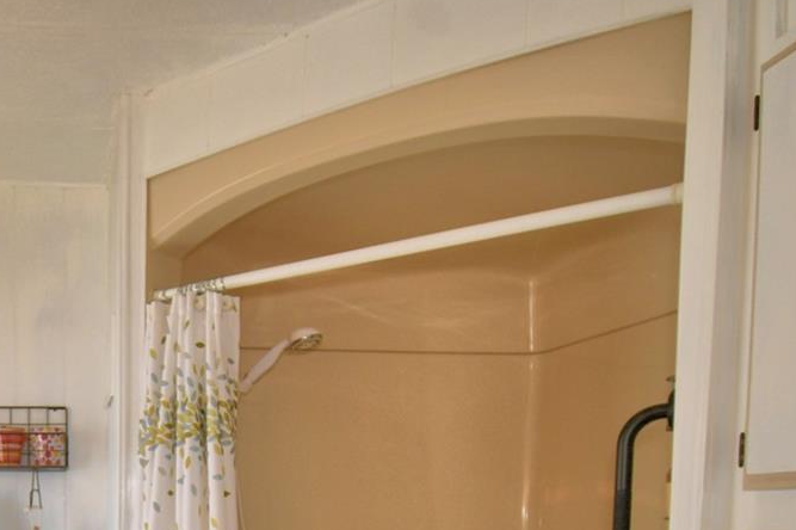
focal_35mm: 36
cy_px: 581
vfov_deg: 32.5
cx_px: 140
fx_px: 796
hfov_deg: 49.5
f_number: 4.5
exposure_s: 1/80
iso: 100
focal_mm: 10
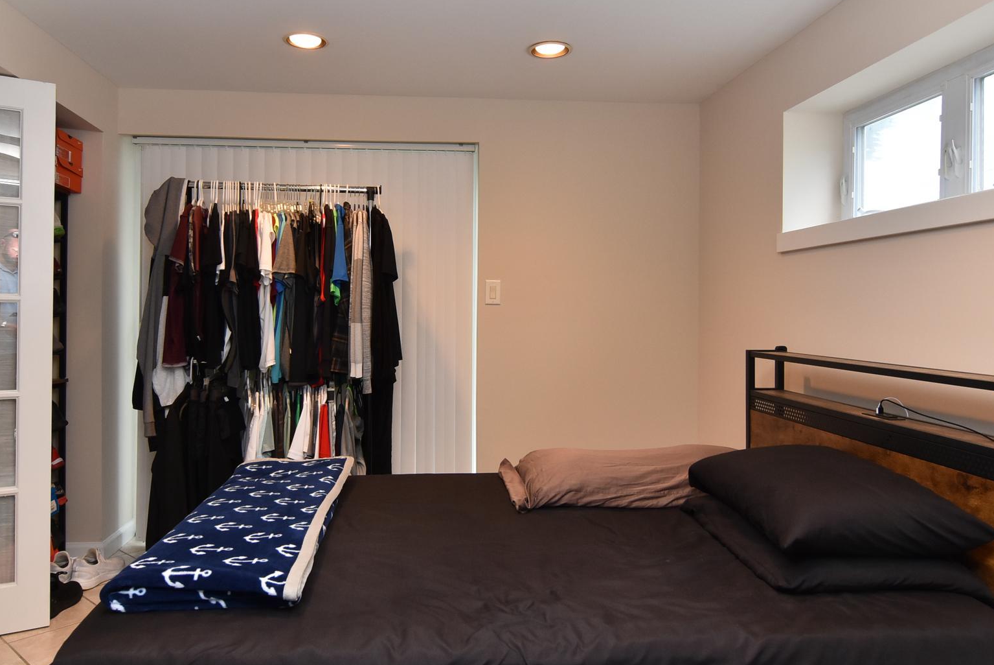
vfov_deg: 53.1
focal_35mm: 24
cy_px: 304
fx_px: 663
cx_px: 474
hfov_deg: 73.7
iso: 800
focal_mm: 12
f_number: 8
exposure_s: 1/80
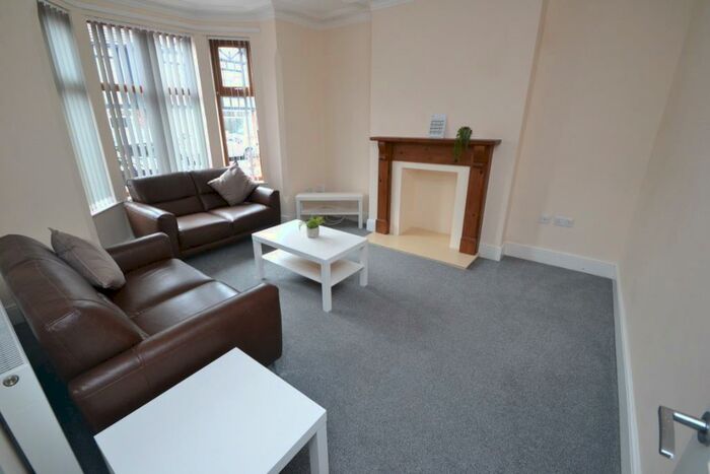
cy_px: 237
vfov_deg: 77.4
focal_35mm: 15
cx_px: 355
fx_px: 296
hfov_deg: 100.4
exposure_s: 1/60
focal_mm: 10
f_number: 8
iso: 1600
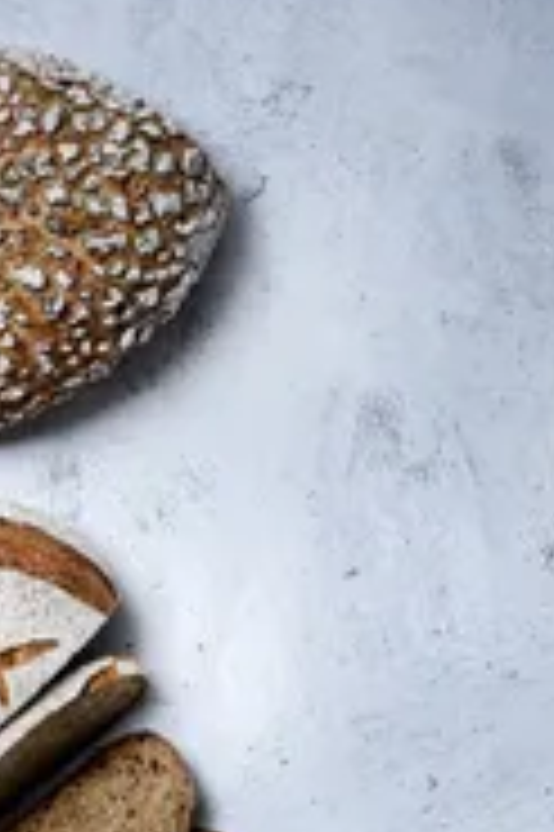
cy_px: 643
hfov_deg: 9.5
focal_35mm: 142
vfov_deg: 14.4
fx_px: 3284
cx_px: -162
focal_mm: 80
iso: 125
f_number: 20
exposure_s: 1/125
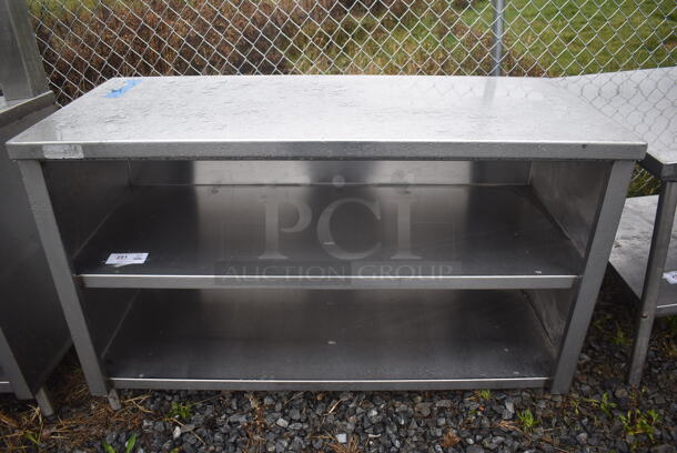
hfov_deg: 67.3
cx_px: 338
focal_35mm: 27
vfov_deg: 48.0
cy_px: 226
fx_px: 508
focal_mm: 18
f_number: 3.5
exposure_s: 1/250
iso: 500
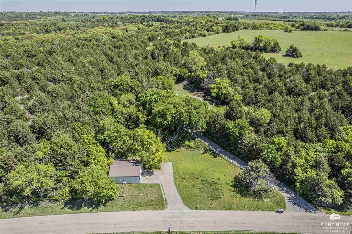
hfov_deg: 78.6
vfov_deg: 57.2
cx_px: 176
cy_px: 117
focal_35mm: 22
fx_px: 215
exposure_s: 1/1250
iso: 100
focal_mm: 8.38
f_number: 2.8
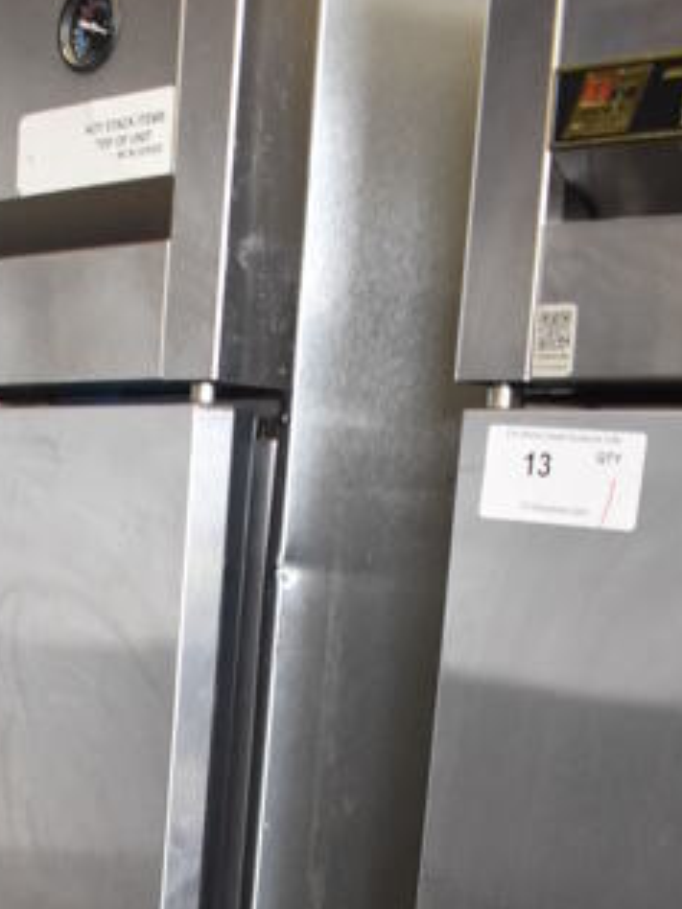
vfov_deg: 23.6
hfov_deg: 19.0
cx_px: -17
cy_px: 1100
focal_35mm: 75
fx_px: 1970
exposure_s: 1/125
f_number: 3.5
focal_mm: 18
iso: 1400
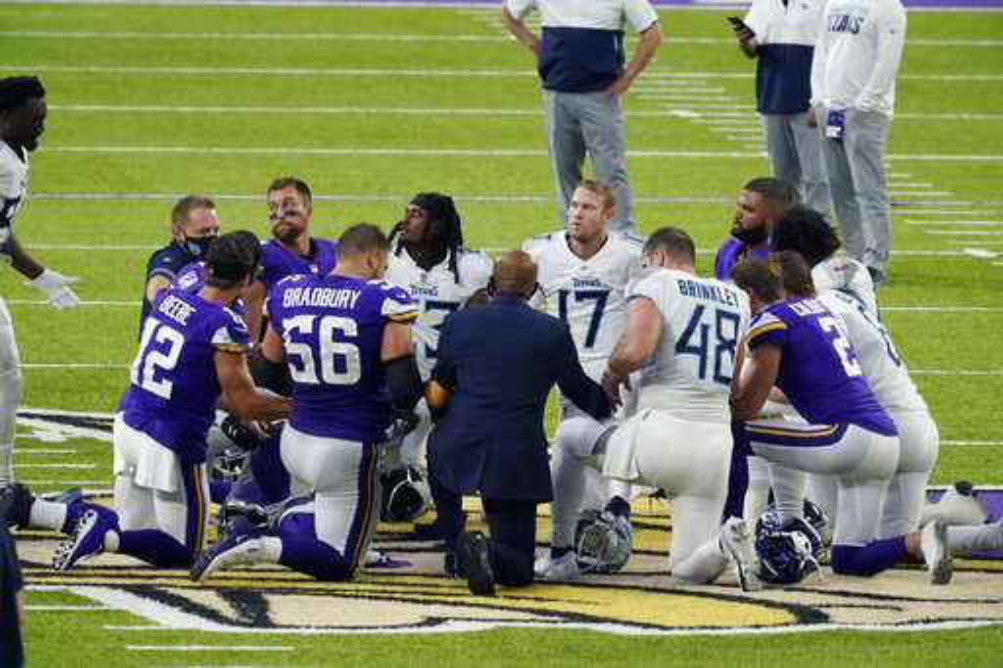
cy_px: 334
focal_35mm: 606
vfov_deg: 2.3
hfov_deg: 3.4
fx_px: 16877
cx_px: 502
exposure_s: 1/1000
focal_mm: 606
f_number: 11
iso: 12800
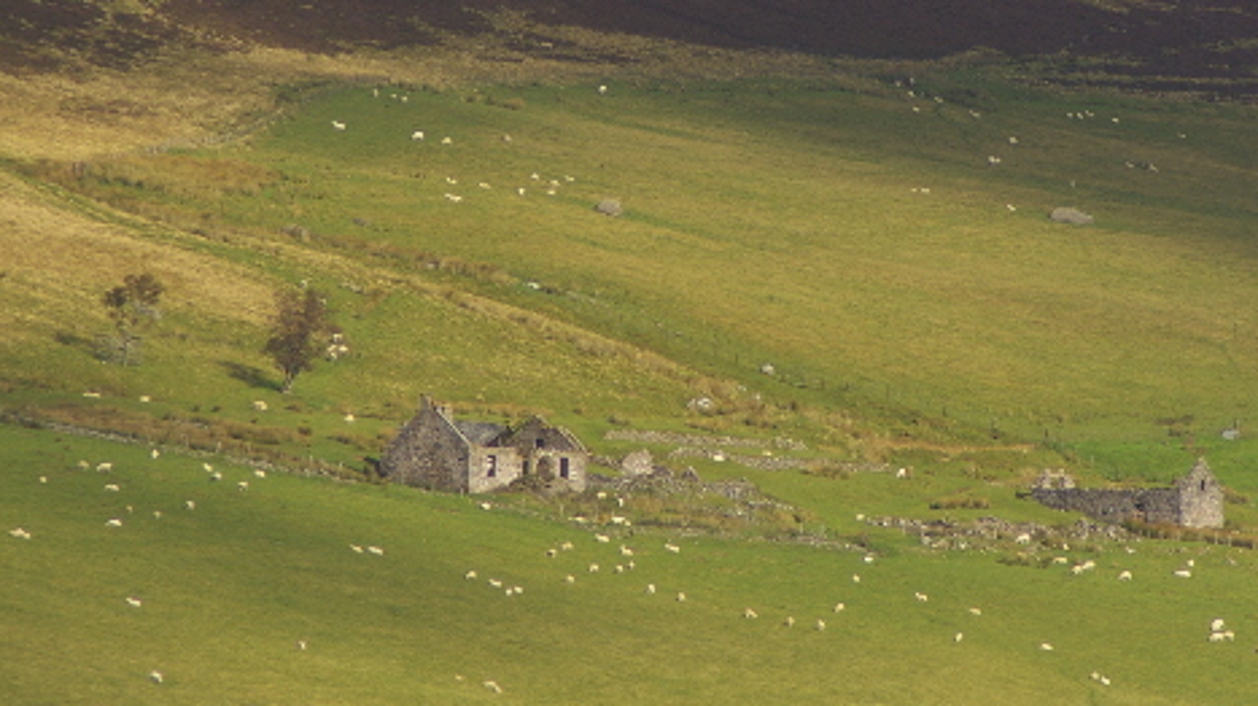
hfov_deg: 2.8
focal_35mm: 759
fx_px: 25302
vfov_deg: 1.6
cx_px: 816
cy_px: 189
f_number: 8
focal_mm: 300
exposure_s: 1/750
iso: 200
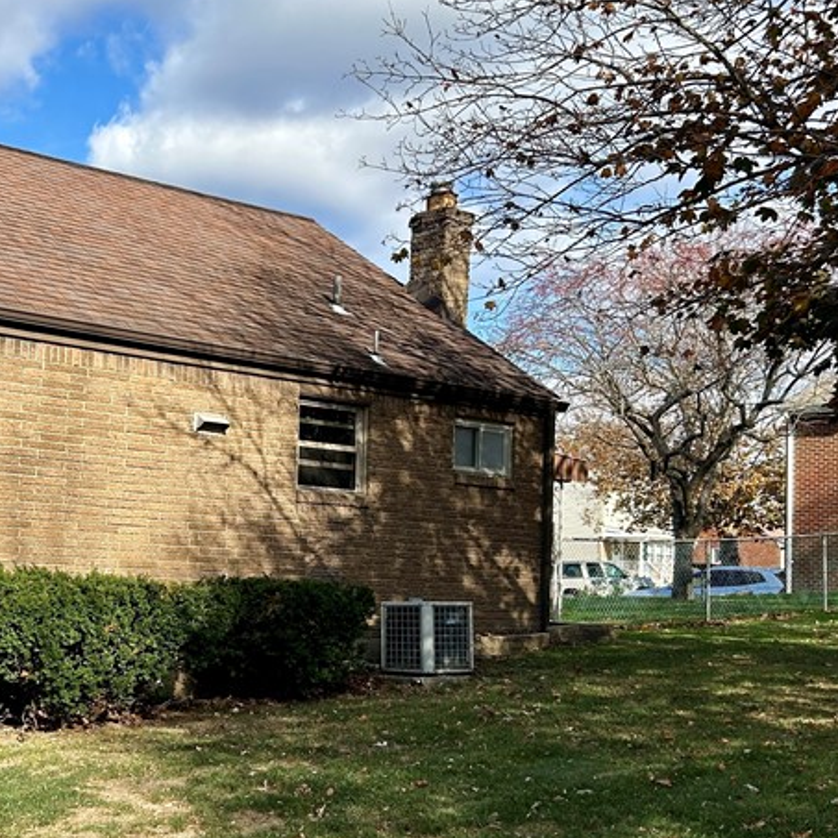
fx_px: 1424
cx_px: 168
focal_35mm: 52
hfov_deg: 31.9
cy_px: 507
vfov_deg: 32.7
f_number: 1.5
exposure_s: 1/2695
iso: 50
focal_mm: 5.7
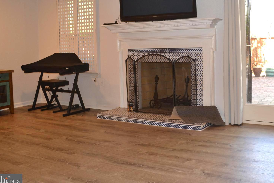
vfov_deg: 34.7
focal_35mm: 38
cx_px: 173
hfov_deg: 50.1
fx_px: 289
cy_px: 59
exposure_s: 1/60
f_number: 4
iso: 400
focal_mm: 18
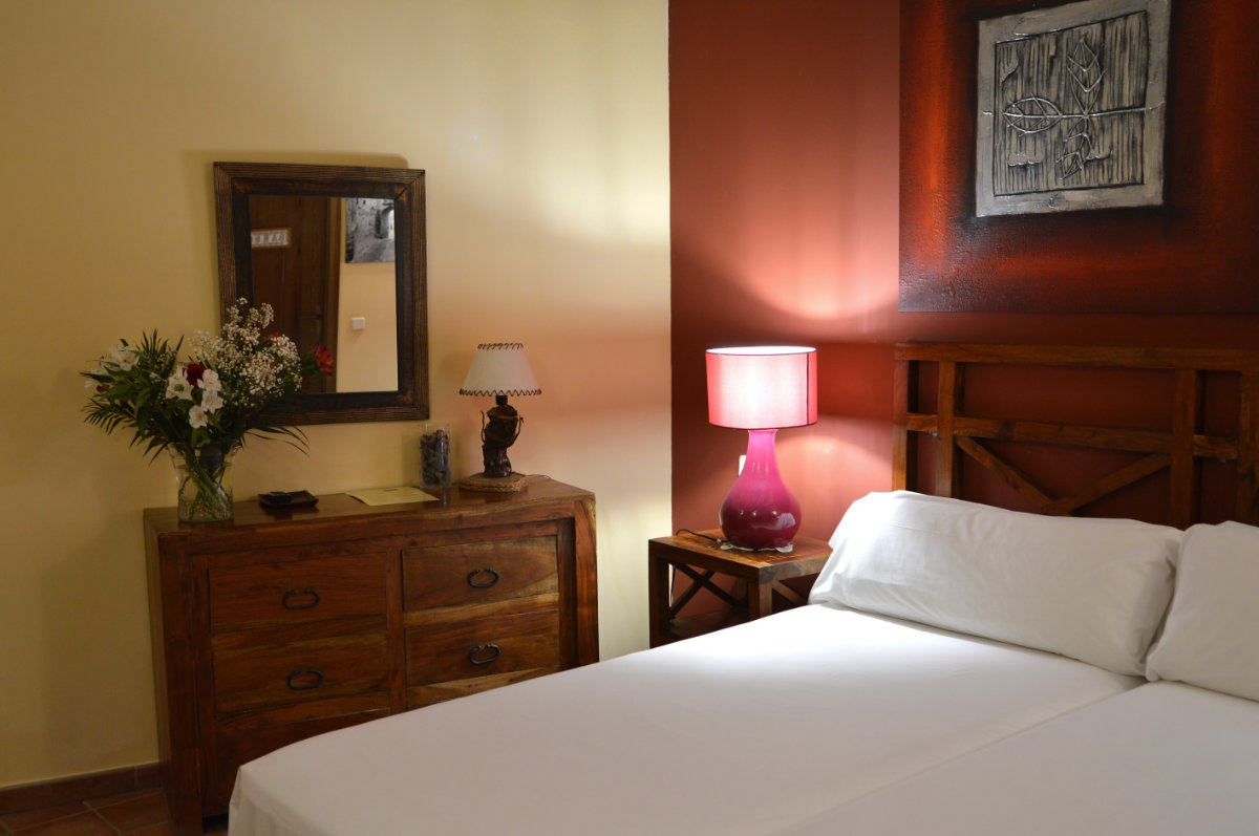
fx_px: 1153
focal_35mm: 33
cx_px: 630
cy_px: 418
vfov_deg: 39.9
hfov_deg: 57.3
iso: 280
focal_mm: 22
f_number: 2.8
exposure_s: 1/30
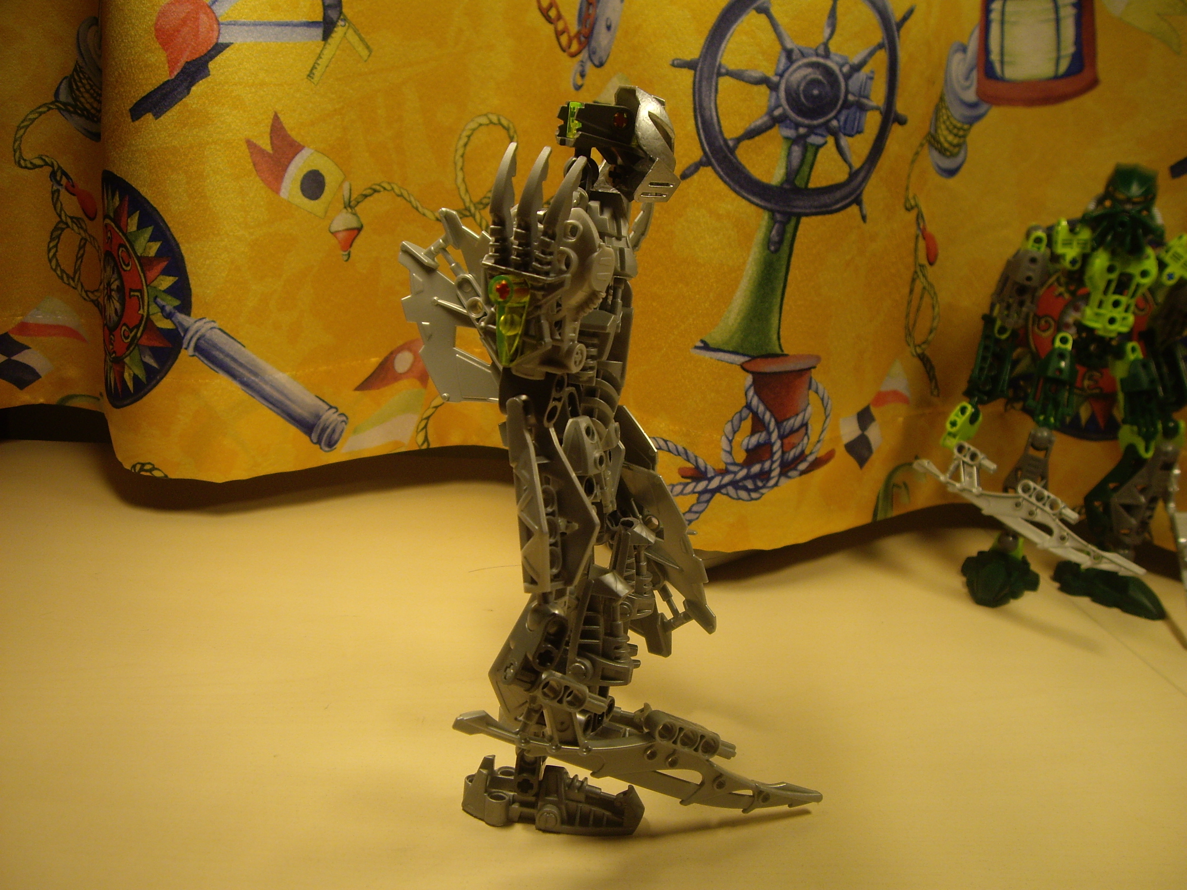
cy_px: 445
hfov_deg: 49.0
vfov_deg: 37.7
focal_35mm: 38
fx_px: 1303
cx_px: 594
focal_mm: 6.2
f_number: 2.7
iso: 100
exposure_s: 1/80
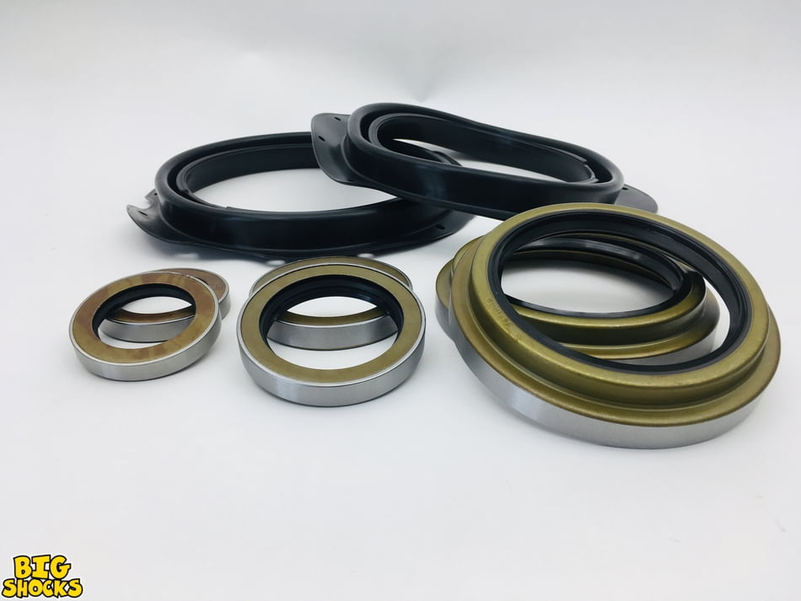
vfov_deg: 48.2
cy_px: 300
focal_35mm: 29
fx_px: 671
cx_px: 400
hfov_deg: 61.6
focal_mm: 4.15
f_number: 2.2
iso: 25
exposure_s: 1/120
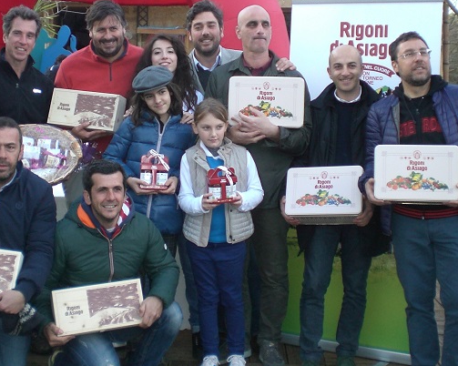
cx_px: 198
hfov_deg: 31.9
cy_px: 124
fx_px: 799
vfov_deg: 25.7
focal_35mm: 59
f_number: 3.1
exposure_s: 1/160
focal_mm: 6.3
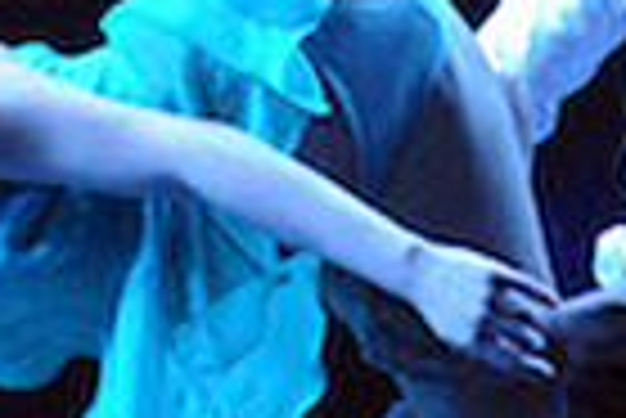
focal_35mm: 1120
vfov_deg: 1.2
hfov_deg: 1.8
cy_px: 13
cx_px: 594
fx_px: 19496
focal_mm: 200
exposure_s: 1/400
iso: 3200
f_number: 3.5
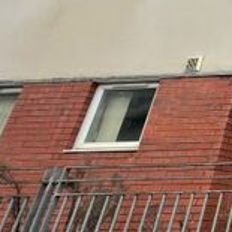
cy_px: 41
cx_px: 512
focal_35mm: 52
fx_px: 394
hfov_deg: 17.0
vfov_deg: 31.8
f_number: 1.8
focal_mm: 1.57
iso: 32
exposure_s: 1/99
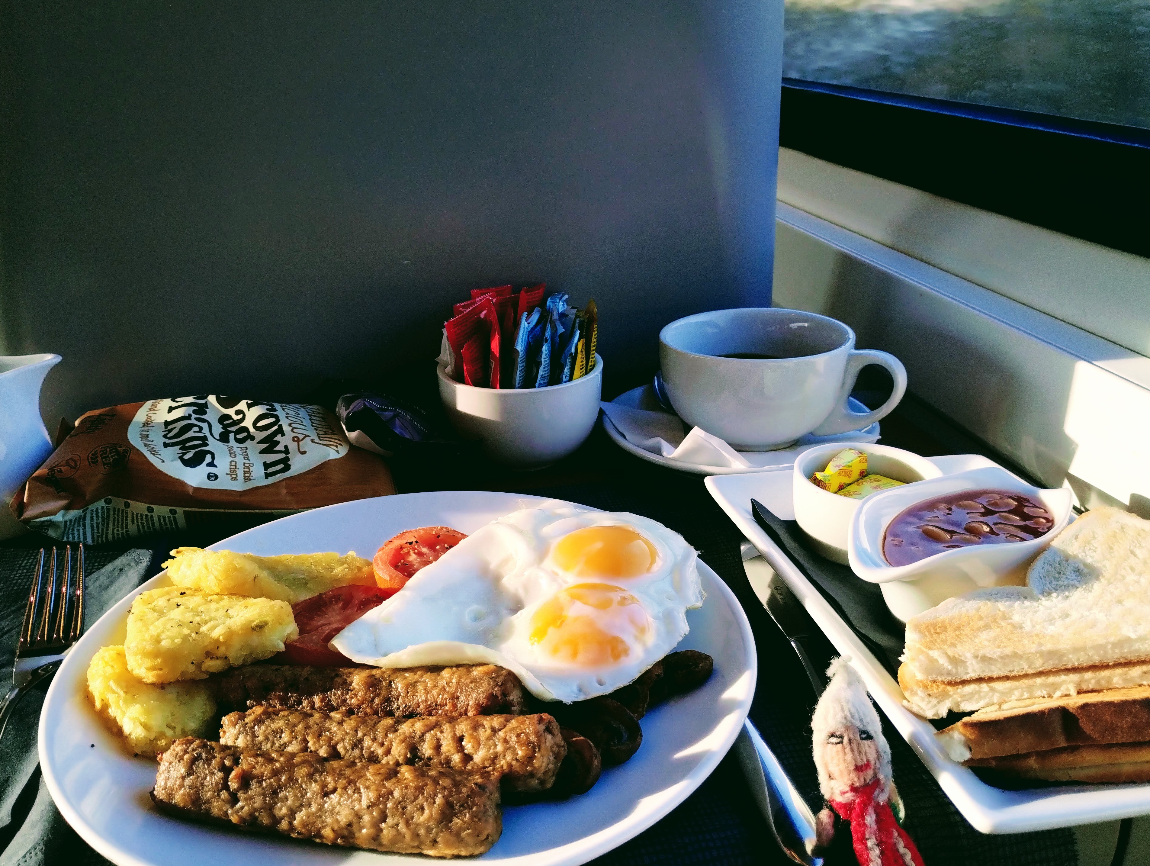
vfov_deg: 46.9
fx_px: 998
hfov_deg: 59.9
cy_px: 441
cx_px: 559
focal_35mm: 30
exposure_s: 1/100
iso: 185
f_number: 1.8
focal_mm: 4.27
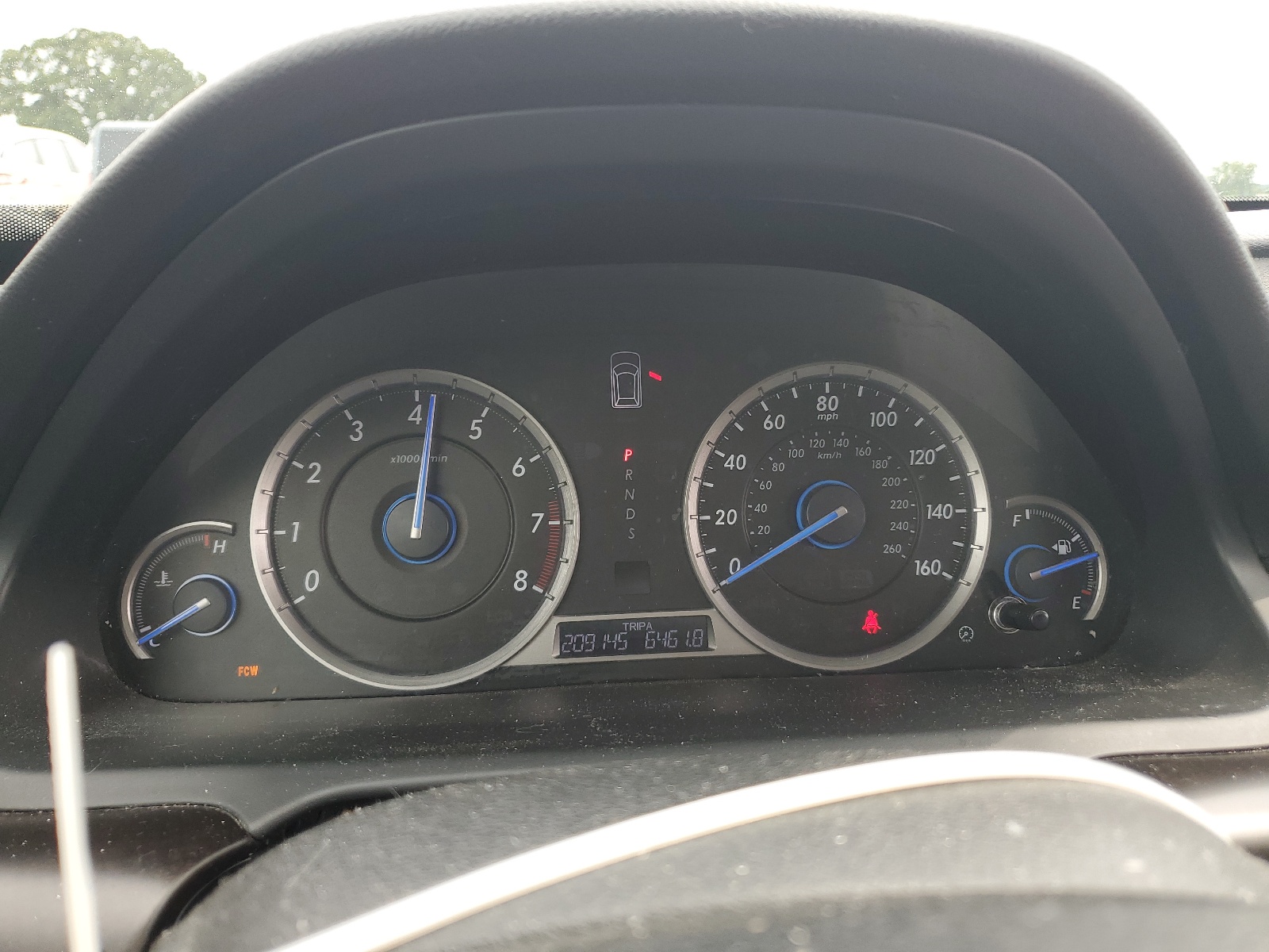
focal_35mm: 26
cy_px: 476
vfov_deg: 53.1
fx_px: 953
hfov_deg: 67.3
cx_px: 634
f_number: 1.5
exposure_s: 1/303
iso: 50
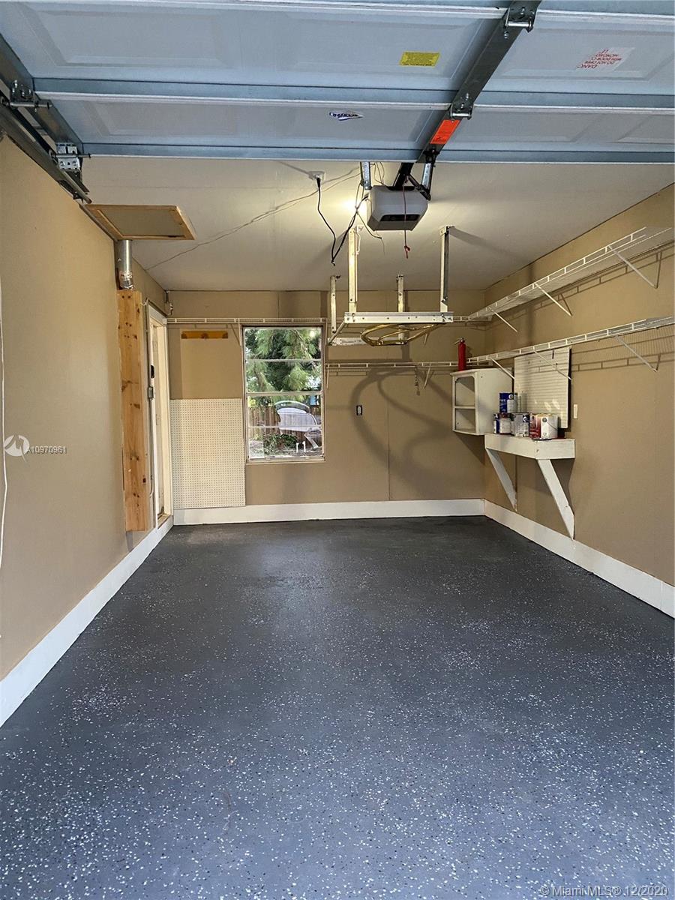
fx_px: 676
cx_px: 338
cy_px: 450
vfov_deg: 67.3
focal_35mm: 26
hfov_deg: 53.1
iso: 640
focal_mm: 4.25
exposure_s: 1/34
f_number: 1.8
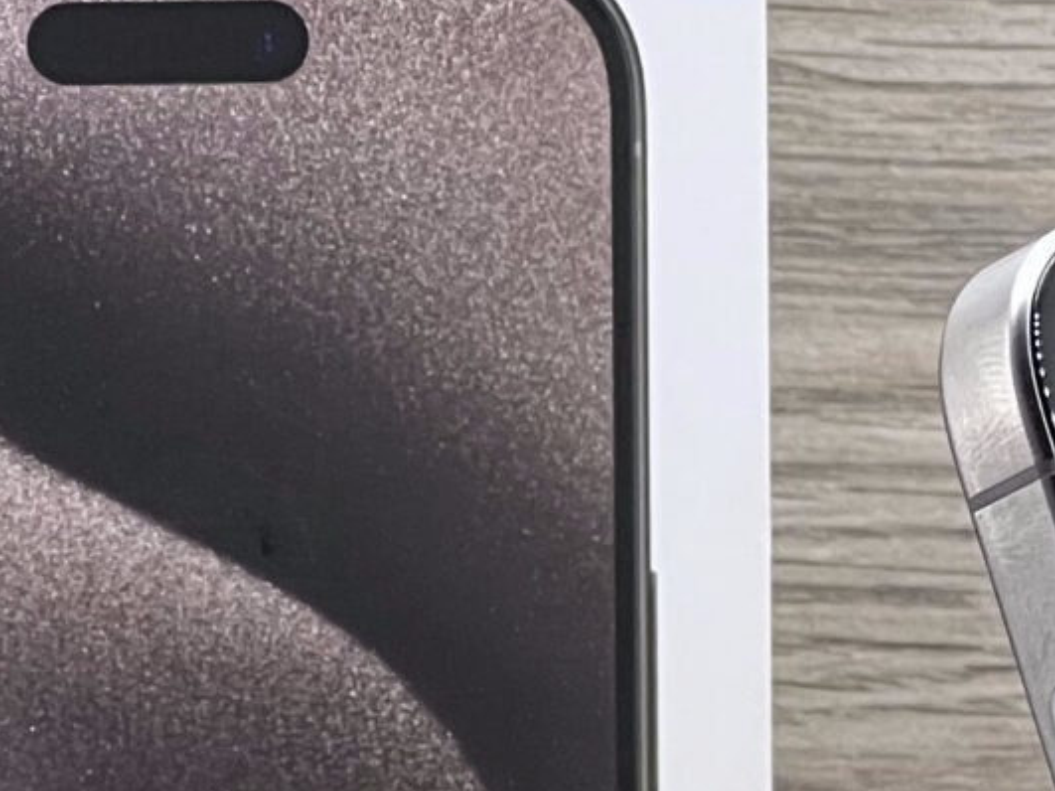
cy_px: 1355
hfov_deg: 5.3
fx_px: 11304
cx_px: 1281
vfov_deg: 4.0
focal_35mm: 371
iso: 80
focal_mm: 9
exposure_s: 1/100
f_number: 2.8
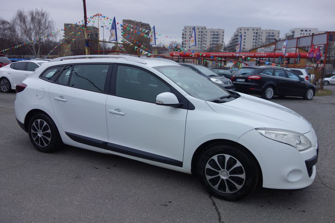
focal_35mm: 28
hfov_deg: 65.5
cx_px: 168
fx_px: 261
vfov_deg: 46.4
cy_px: 112
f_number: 1.8
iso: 125
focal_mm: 10.4
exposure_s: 1/2000
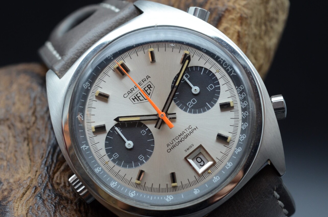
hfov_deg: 20.9
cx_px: 175
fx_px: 891
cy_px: 107
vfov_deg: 13.9
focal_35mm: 98
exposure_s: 1/30
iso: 800
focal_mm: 60
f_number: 9
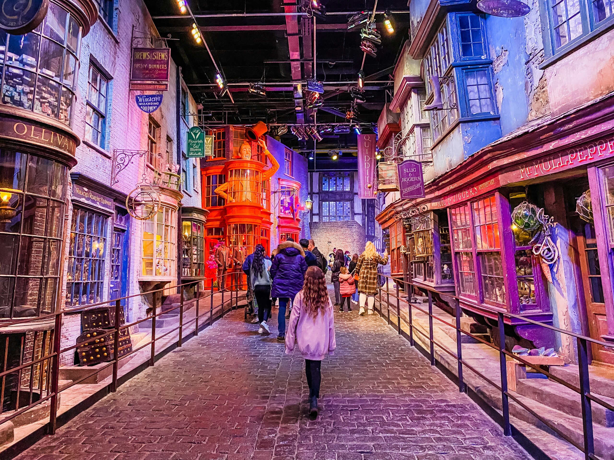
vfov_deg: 53.1
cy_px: 230
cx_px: 307
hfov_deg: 67.3
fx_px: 461
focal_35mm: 26
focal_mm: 4.25
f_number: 1.8
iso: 640
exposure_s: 1/30
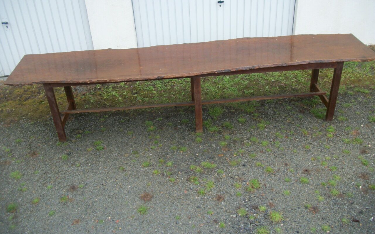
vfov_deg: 37.2
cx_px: 187
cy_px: 100
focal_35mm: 34
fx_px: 347
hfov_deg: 56.7
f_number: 2.9
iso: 80
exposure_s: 1/50
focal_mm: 5.7
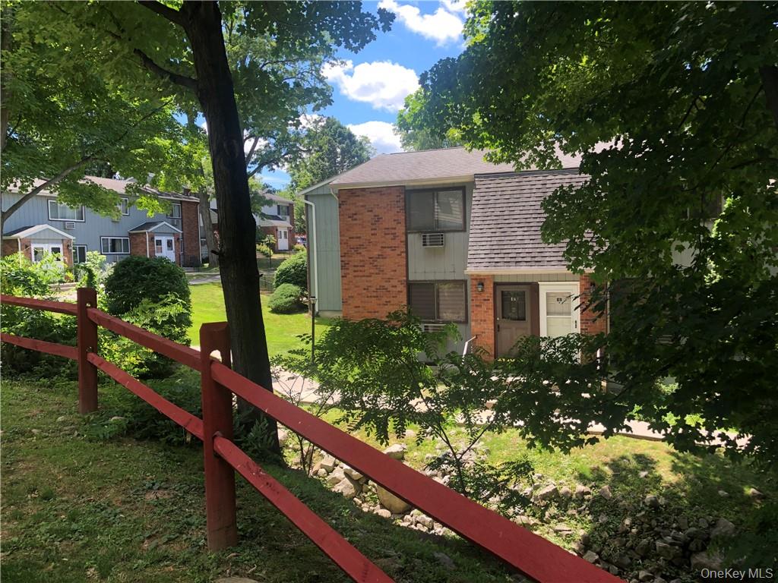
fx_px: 629
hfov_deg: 63.4
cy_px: 292
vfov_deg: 49.7
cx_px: 389
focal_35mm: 28
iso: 20
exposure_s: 1/317
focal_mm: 4
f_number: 1.8
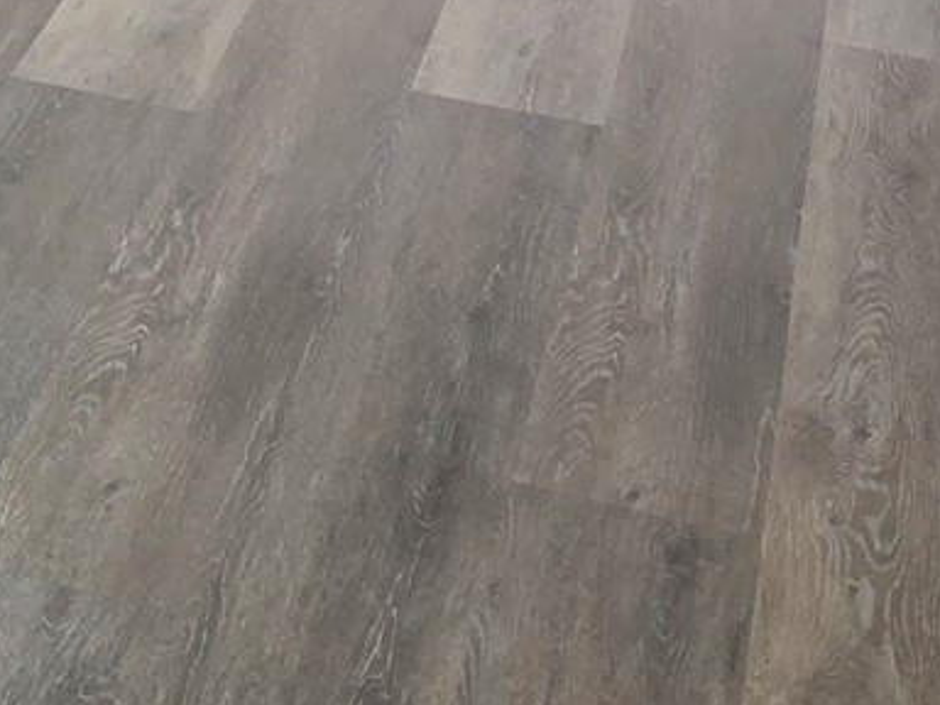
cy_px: -891
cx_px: -441
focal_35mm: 115
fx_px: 3123
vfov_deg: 11.1
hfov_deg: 15.8
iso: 100
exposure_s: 1/60.2
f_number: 1.7
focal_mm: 6.3
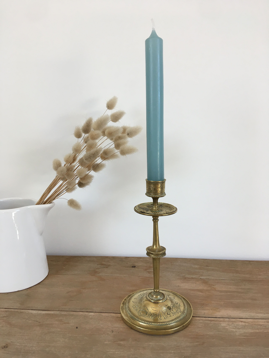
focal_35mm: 29
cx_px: 134
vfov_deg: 61.7
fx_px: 300
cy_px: 179
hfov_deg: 48.2
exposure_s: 1/33
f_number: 2.2
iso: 25
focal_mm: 4.15
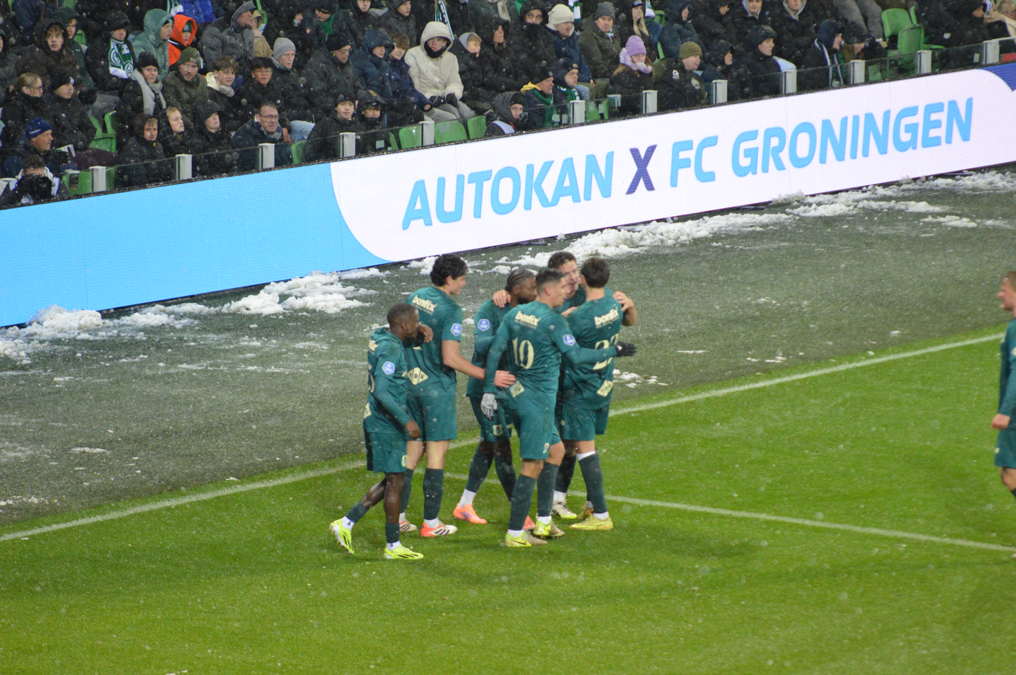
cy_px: 338
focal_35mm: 255
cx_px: 508
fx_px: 7190
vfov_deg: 5.4
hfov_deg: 8.1
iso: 1800
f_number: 2.8
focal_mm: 170
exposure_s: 1/500
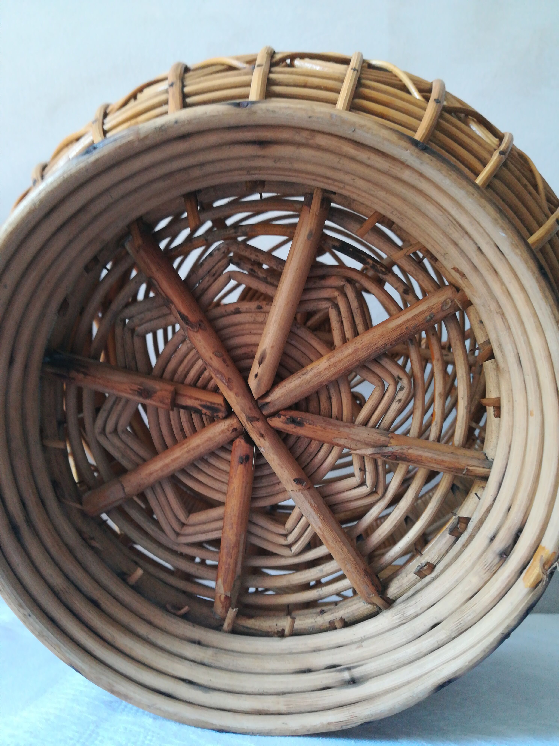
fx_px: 560
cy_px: 373
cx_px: 280
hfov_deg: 53.1
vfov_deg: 67.3
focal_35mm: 26
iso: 160
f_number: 2.2
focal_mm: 3.83
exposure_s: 1/33.3
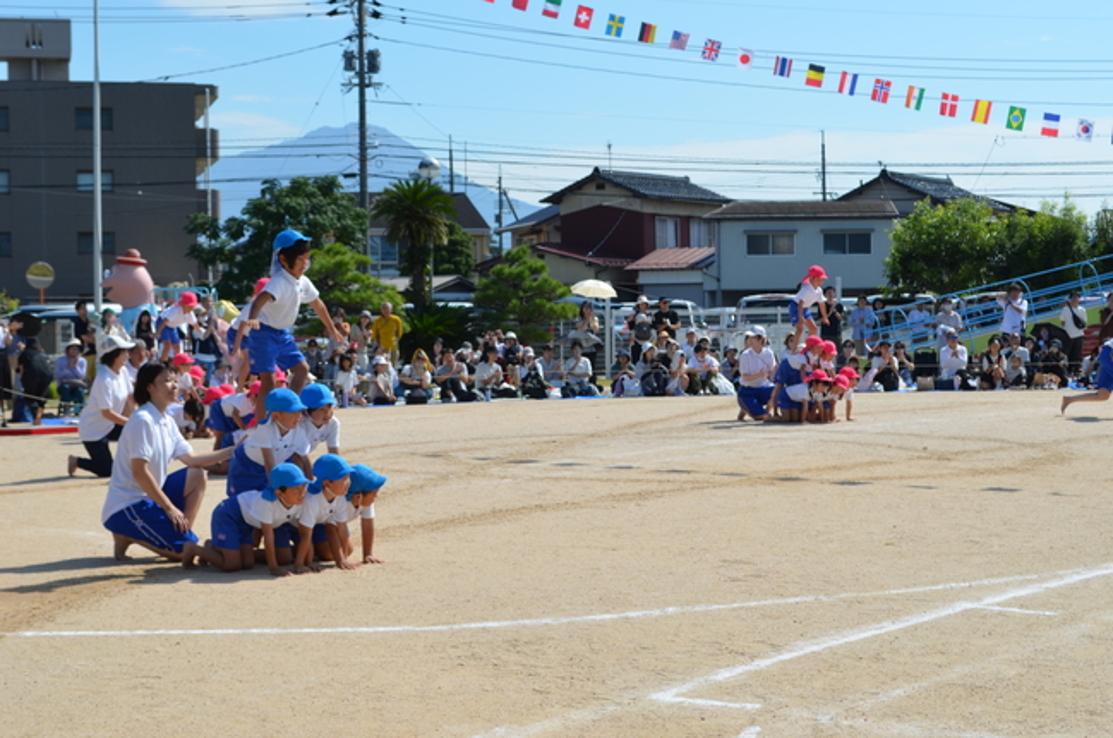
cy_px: 369
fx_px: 2083
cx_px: 556
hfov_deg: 29.9
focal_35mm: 68
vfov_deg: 20.1
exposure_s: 1/250
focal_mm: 45
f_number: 8
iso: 100
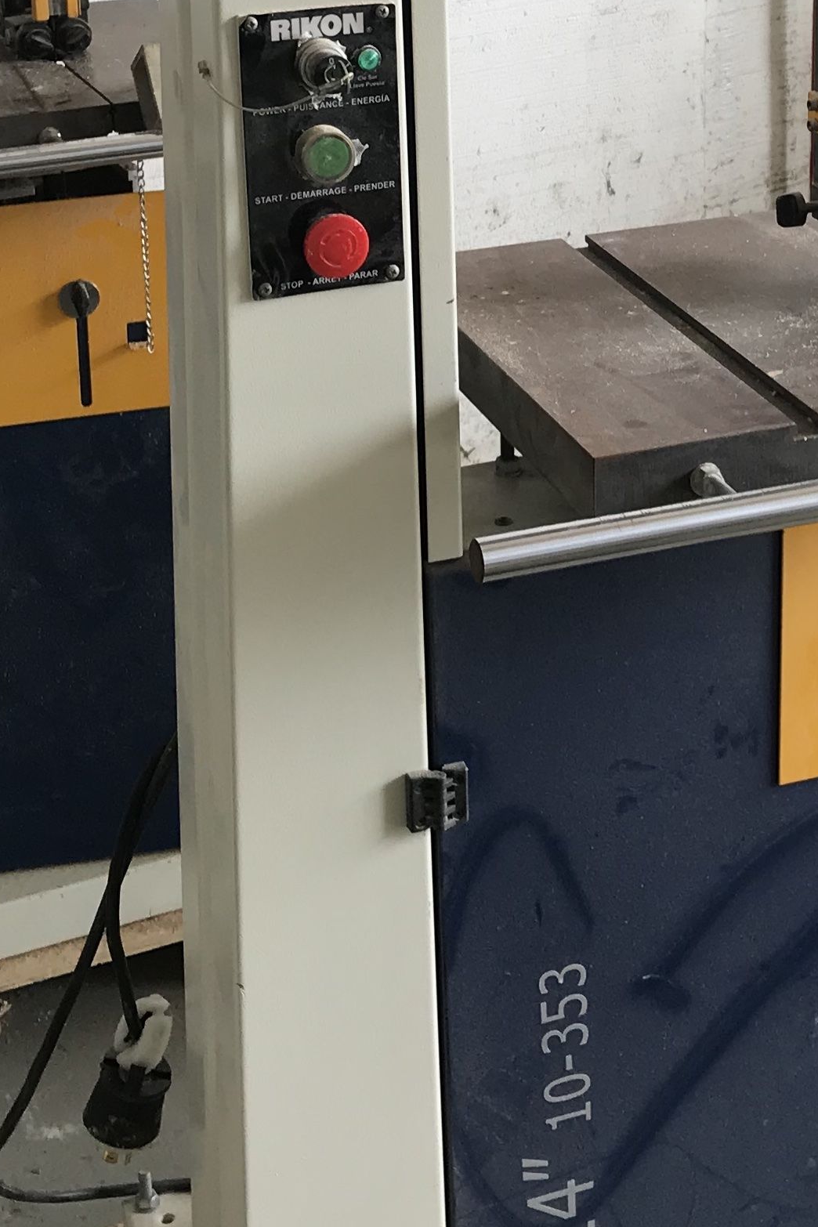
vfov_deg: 26.3
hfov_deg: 18.0
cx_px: 639
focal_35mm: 75
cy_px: 180
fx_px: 2556
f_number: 1.8
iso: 20
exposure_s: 1/127
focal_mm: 3.99
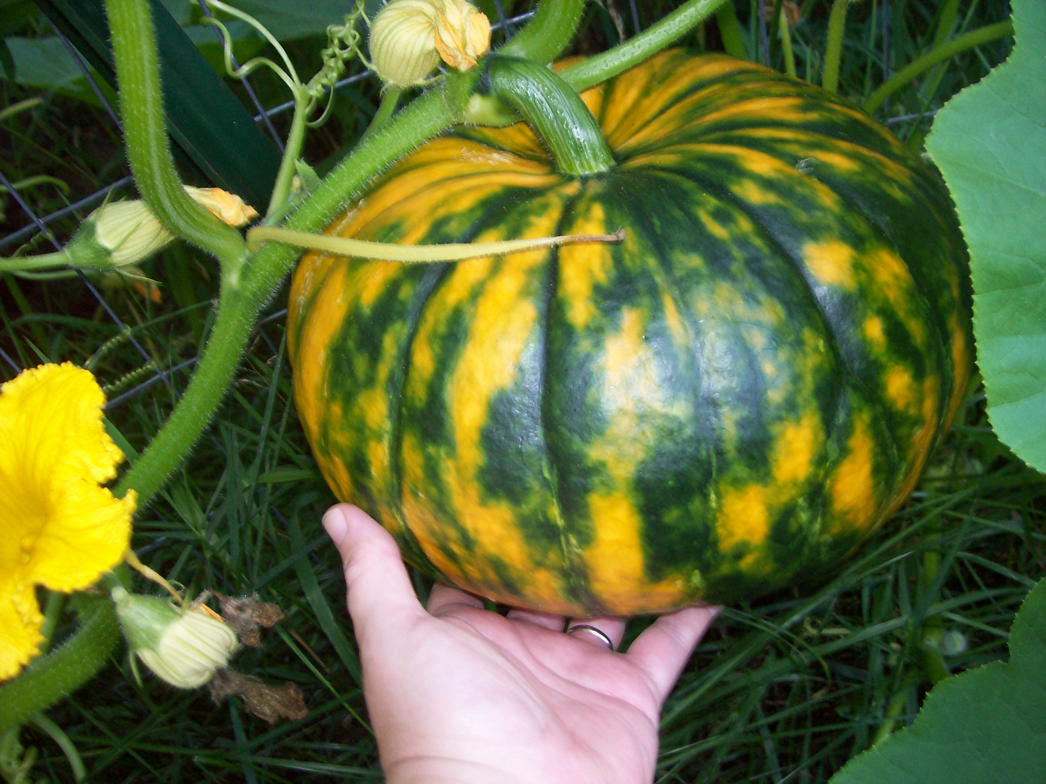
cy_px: 392
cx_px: 523
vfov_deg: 39.6
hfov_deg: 51.4
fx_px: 1087
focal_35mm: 36
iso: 80
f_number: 2.7
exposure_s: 1/64
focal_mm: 6
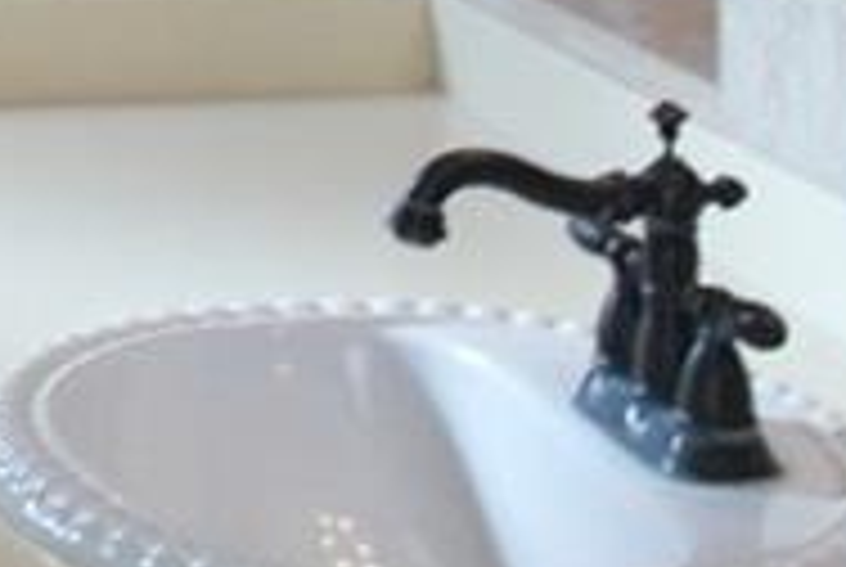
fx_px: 3836
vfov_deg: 8.0
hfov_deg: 12.0
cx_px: -454
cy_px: -621
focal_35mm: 163
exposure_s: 1/80
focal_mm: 20
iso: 200
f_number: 3.5
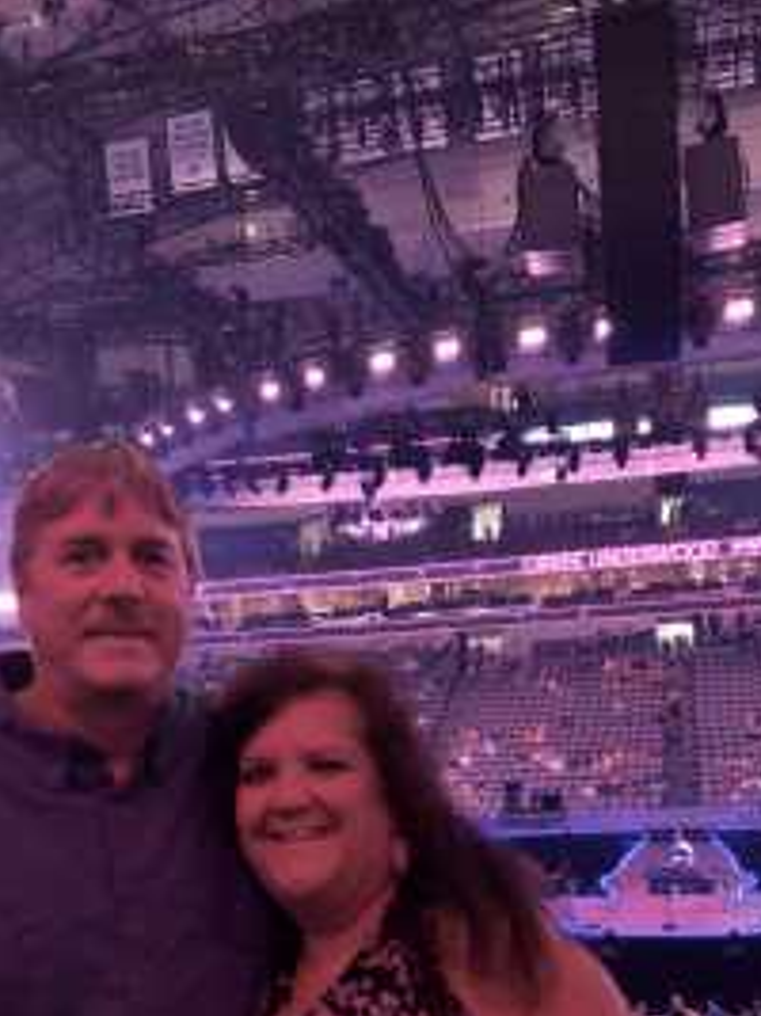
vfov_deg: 43.4
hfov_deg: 34.3
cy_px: 757
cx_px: 380
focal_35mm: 42
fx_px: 1232
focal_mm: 3.99
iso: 400
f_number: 1.8
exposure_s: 1/46
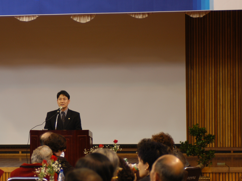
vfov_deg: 10.0
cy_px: 108
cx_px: 48
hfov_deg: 13.3
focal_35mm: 148
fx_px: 1035
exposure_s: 1/30
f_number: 2.8
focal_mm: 56
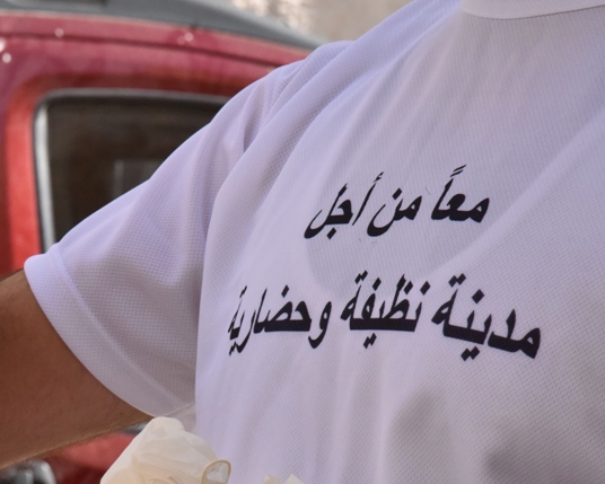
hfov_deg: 8.9
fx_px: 3850
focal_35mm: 215
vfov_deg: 7.2
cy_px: 369
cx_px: 54
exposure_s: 1/1000
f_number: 16
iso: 2500
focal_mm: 120
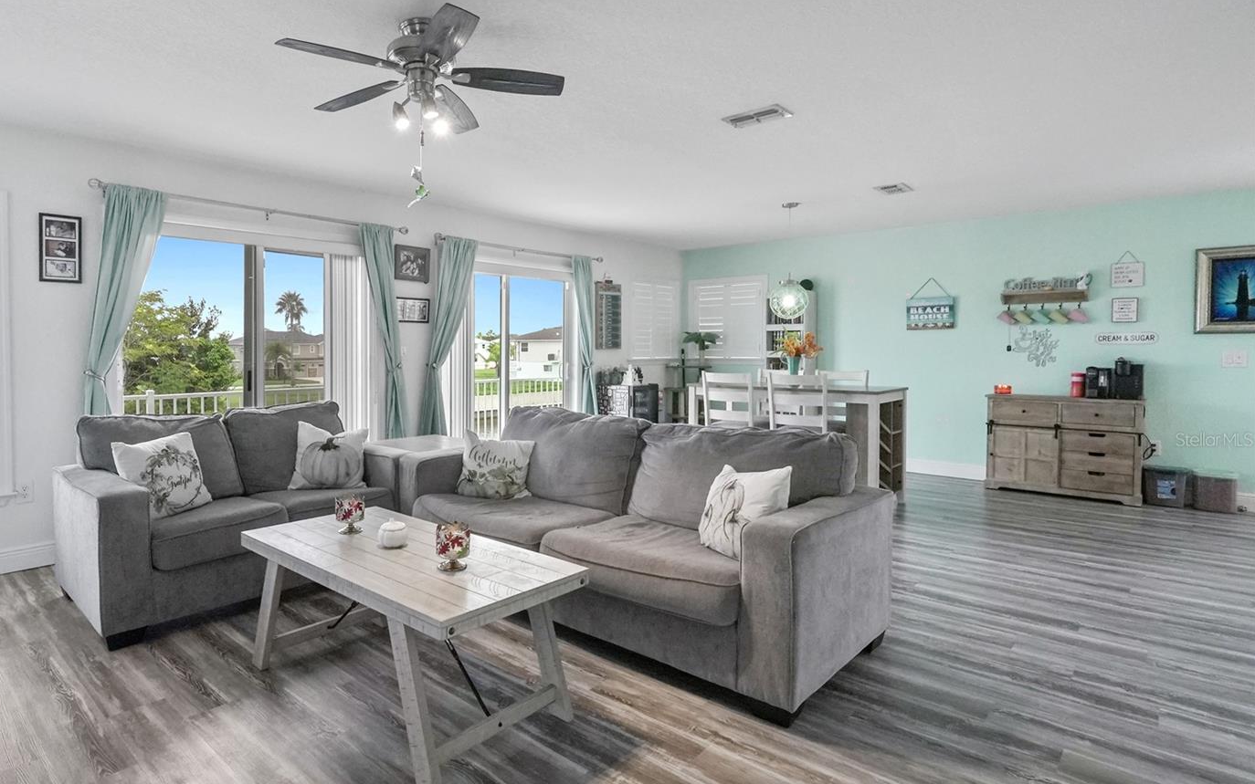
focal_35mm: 20
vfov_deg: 60.5
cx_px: 526
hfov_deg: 85.5
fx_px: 670
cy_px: 439
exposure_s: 1/125
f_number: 16
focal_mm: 16.5
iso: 3200
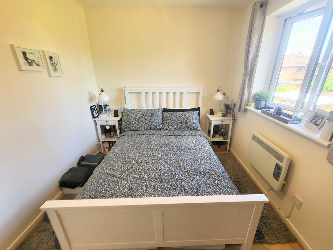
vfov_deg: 85.7
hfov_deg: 102.0
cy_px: 123
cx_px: 174
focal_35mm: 14
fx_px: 135
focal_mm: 1.74
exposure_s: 1/50
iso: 64
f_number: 2.2
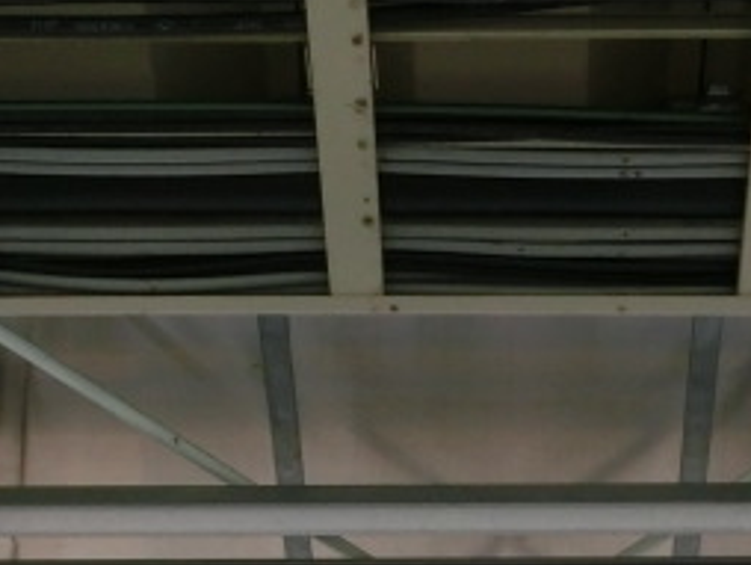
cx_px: 517
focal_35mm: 73
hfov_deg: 26.5
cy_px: 624
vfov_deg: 19.3
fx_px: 1585
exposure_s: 1/125
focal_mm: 5.2
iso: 200
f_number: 3.7
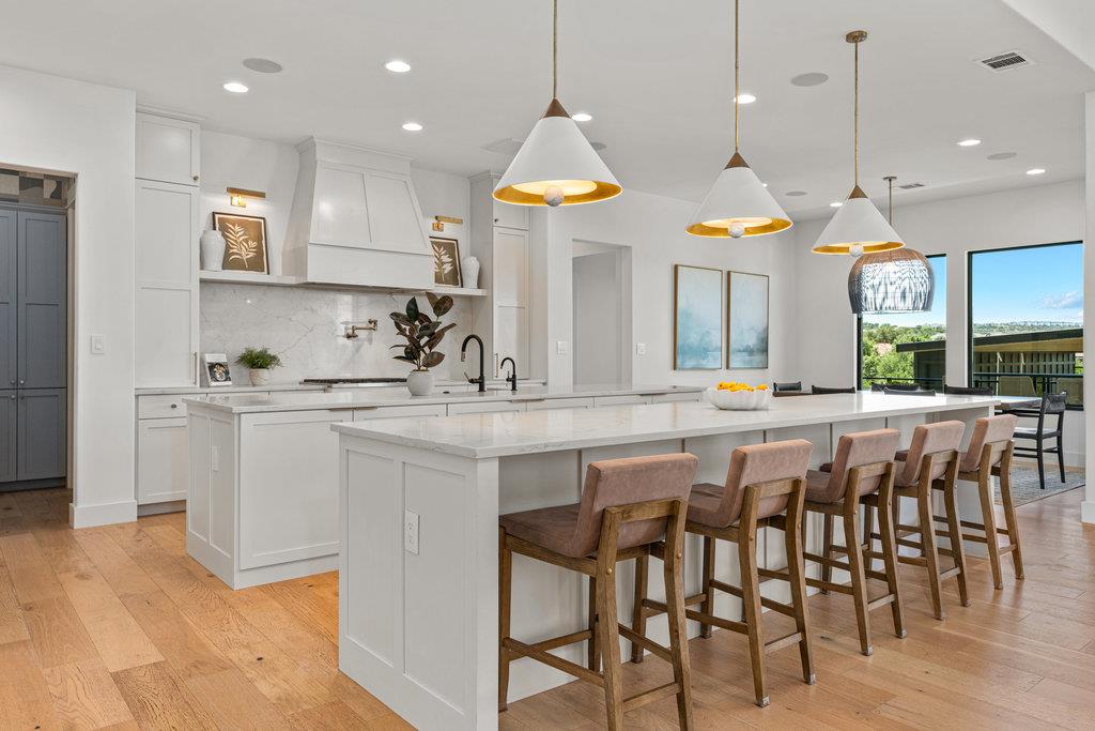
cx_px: 548
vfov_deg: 53.1
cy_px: 366
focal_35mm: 24
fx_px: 730
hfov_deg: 73.7
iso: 400
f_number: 8
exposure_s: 1/15
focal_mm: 24
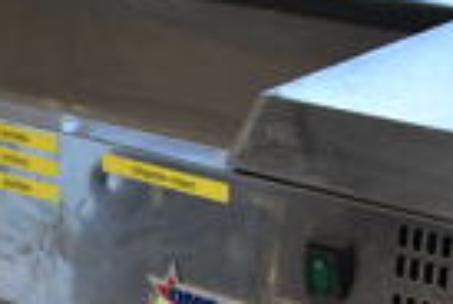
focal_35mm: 120
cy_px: 661
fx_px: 1513
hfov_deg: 17.0
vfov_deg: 10.3
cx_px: 145
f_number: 3.5
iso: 220
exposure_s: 1/30
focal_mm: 18
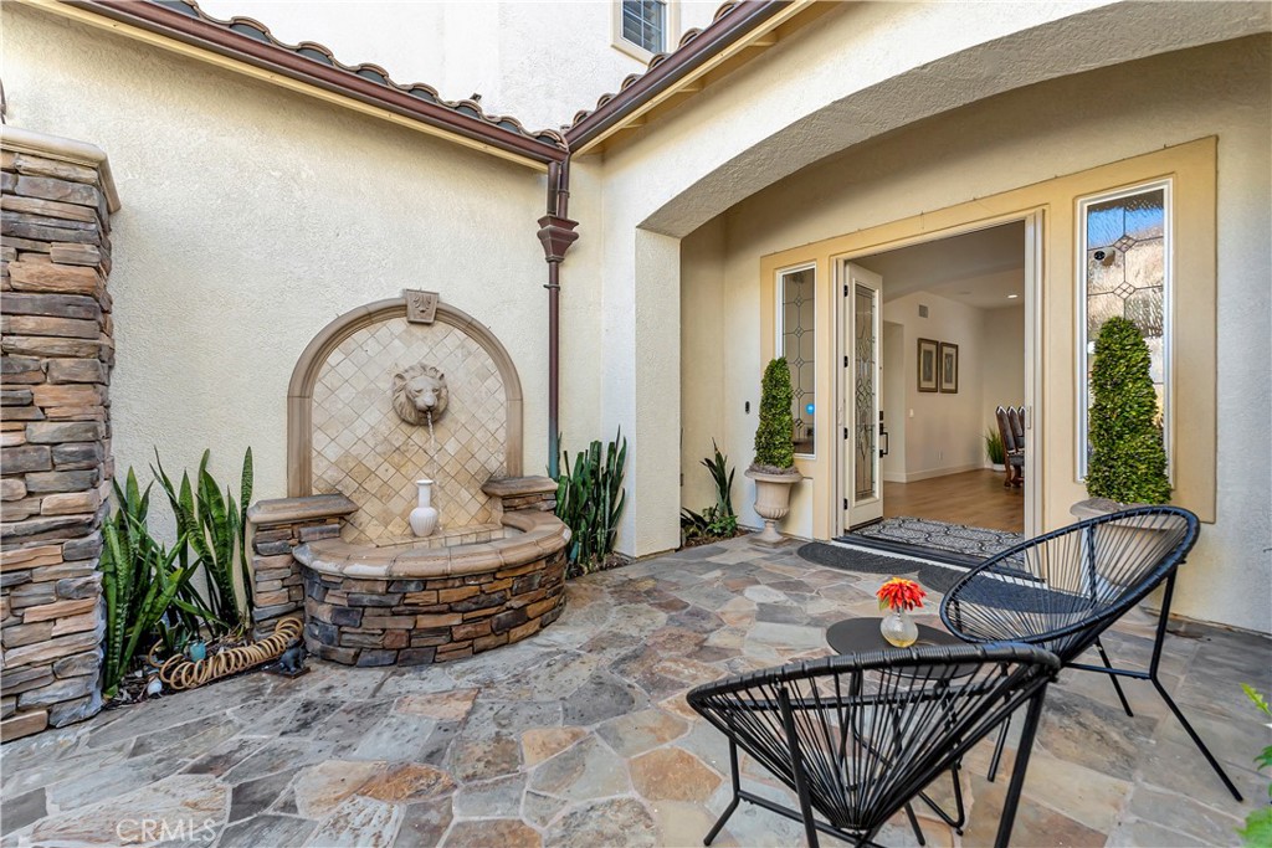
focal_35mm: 15
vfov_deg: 77.3
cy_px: 424
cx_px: 636
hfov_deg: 100.4
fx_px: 530
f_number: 2.8
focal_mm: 10
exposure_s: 1/320
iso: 125
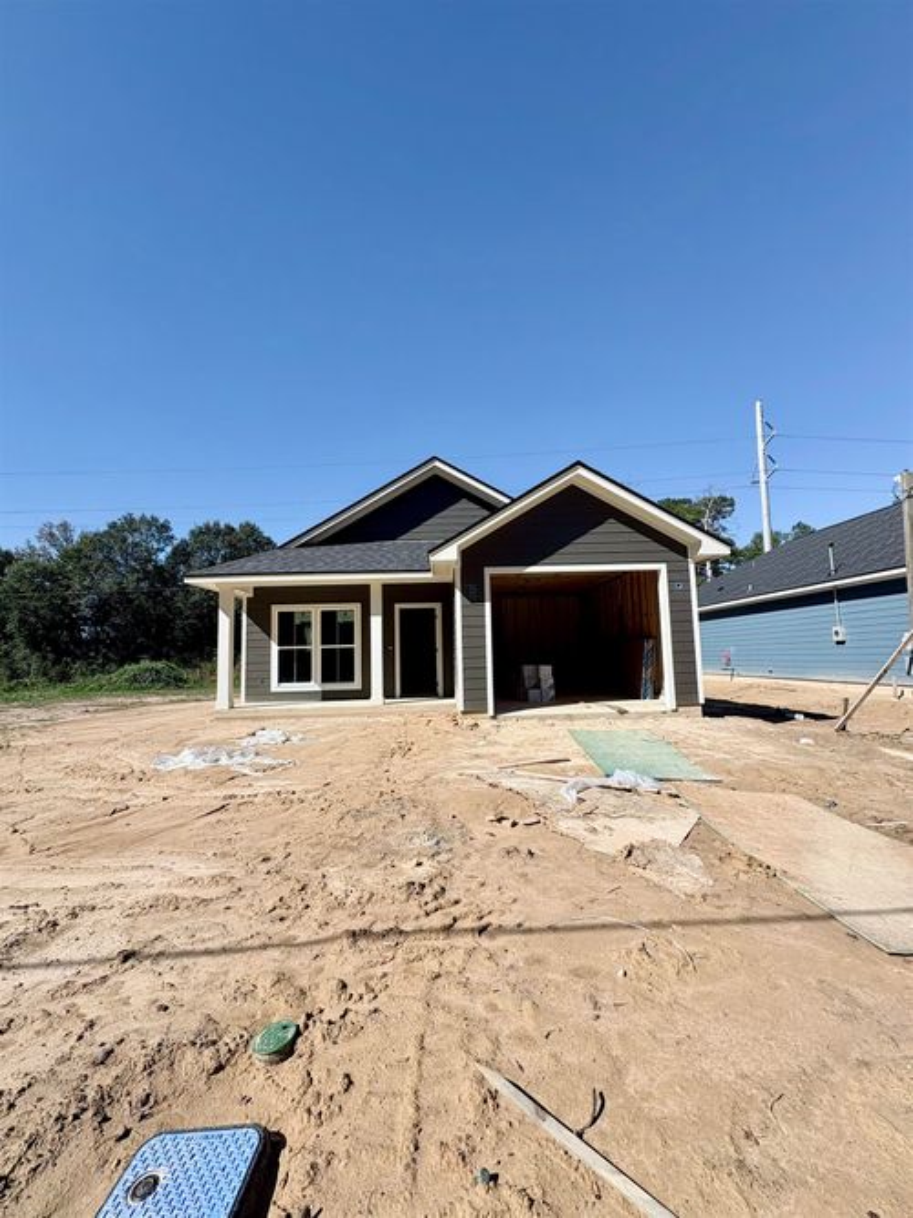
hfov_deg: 85.7
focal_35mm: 14
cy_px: 609
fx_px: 492
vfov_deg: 102.1
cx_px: 456
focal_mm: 2.22
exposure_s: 1/2083
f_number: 2.2
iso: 50
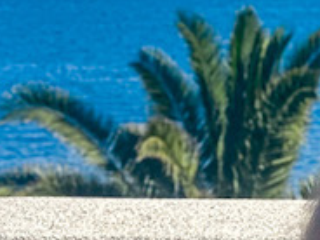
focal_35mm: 339
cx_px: -56
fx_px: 3134
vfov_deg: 4.4
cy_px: 306
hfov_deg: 5.8
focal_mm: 6
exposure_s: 1/850
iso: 20
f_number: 2
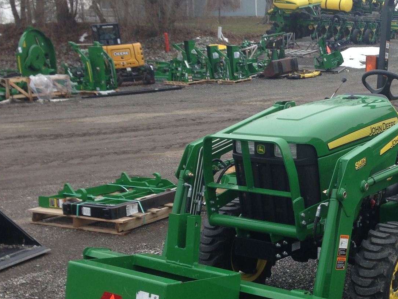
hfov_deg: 30.2
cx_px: 334
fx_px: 713
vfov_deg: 23.6
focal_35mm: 62
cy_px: 198
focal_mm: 4.12
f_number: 2.4
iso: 50
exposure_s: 1/238
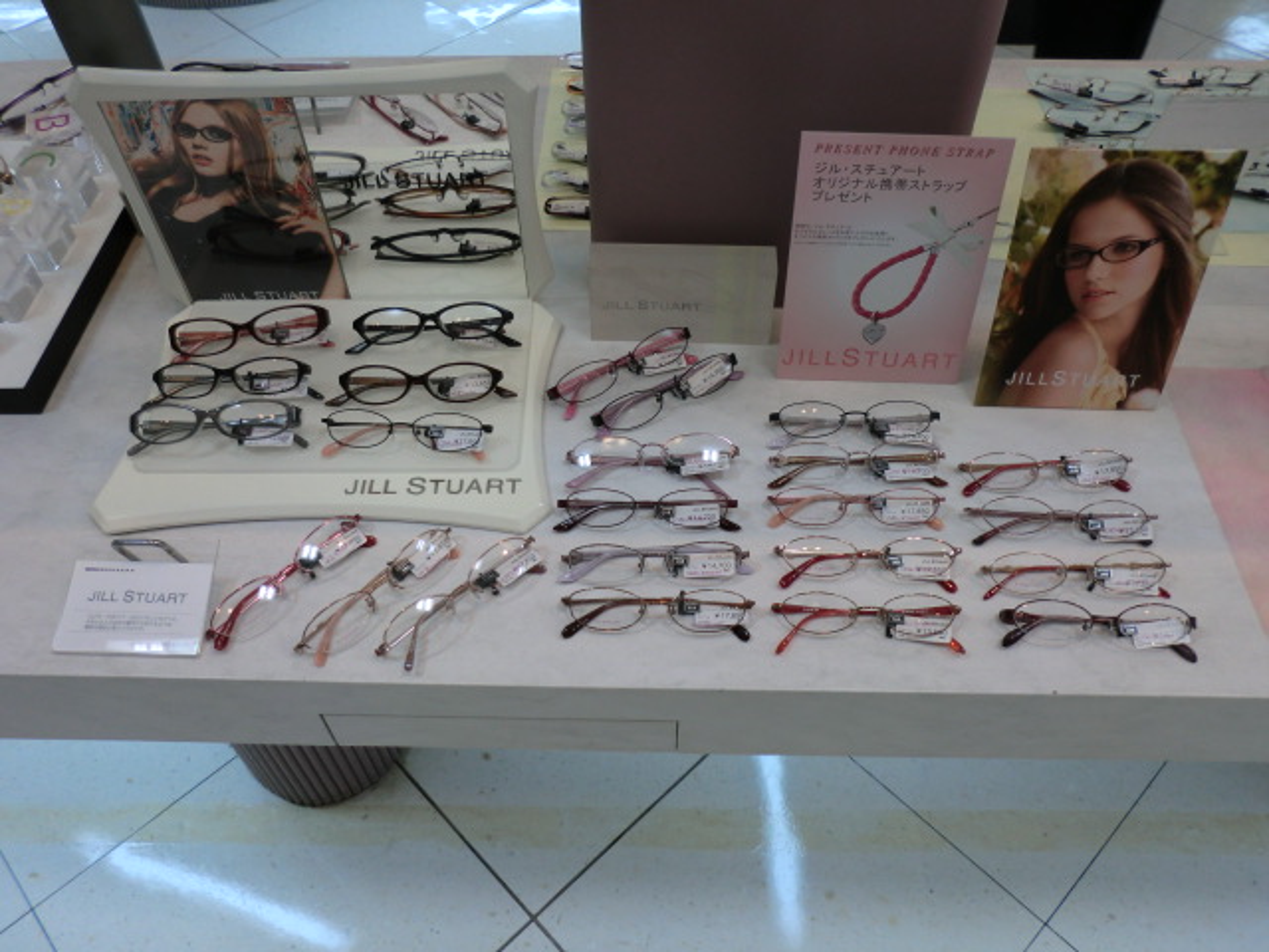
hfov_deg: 65.3
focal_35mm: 27
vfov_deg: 51.4
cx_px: 634
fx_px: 990
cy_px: 476
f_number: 3.2
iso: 64
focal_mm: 4.9
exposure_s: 1/60
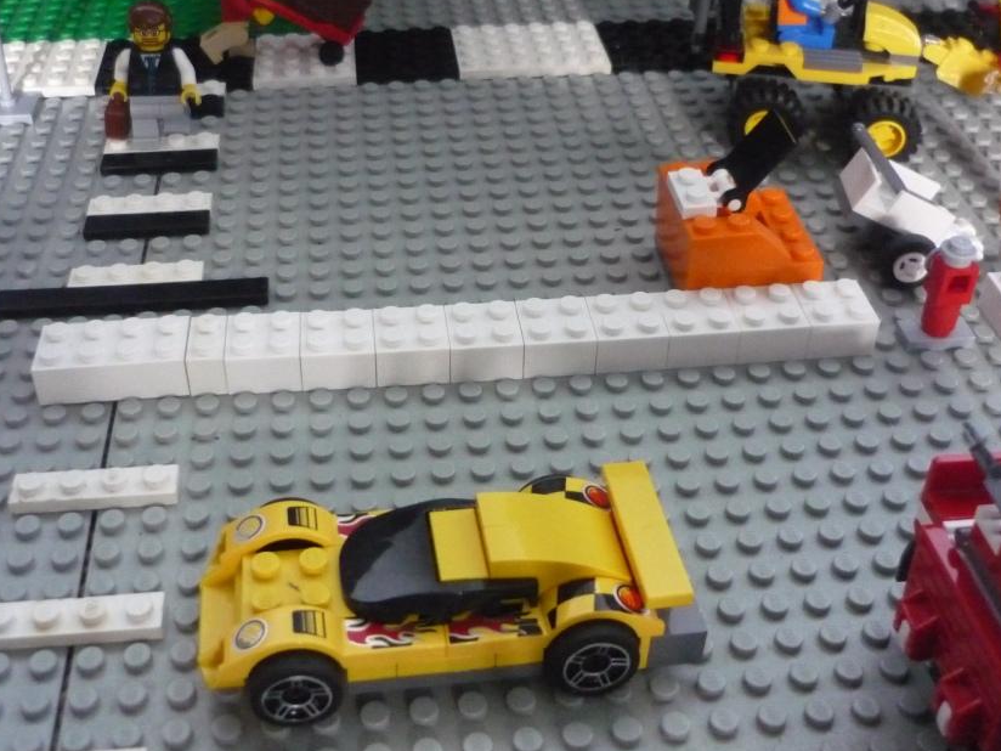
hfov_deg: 45.8
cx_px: 474
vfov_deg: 35.0
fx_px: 1186
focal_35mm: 41
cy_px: 298
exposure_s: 1/30
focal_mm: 5.5
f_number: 2.8
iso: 800
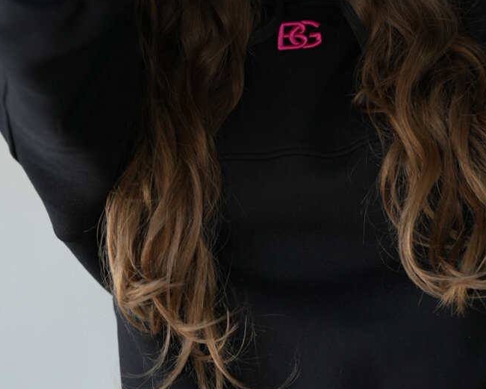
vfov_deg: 12.7
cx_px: 307
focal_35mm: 121
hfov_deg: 15.9
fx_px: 1740
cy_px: 104
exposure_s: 1/400
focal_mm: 52.4
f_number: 2.8
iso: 800
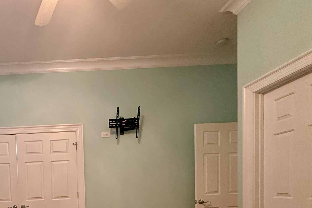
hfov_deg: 60.6
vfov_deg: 42.3
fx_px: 234
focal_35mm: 27
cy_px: 202
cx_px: 53
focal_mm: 2.22
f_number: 2.2
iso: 250
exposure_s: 1/60
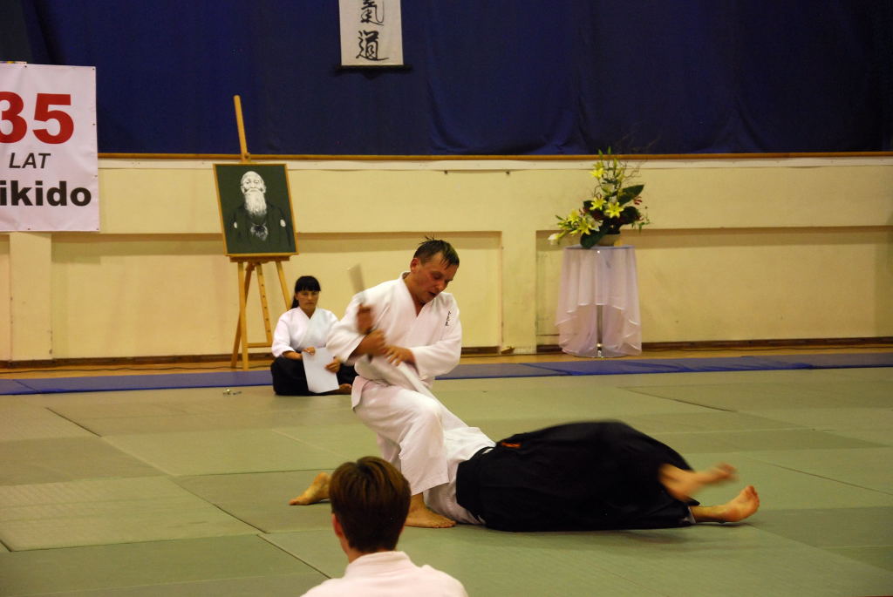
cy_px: 298
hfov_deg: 21.9
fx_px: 2309
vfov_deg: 14.7
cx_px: 446
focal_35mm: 93
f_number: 5.3
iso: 800
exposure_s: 1/40
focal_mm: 62
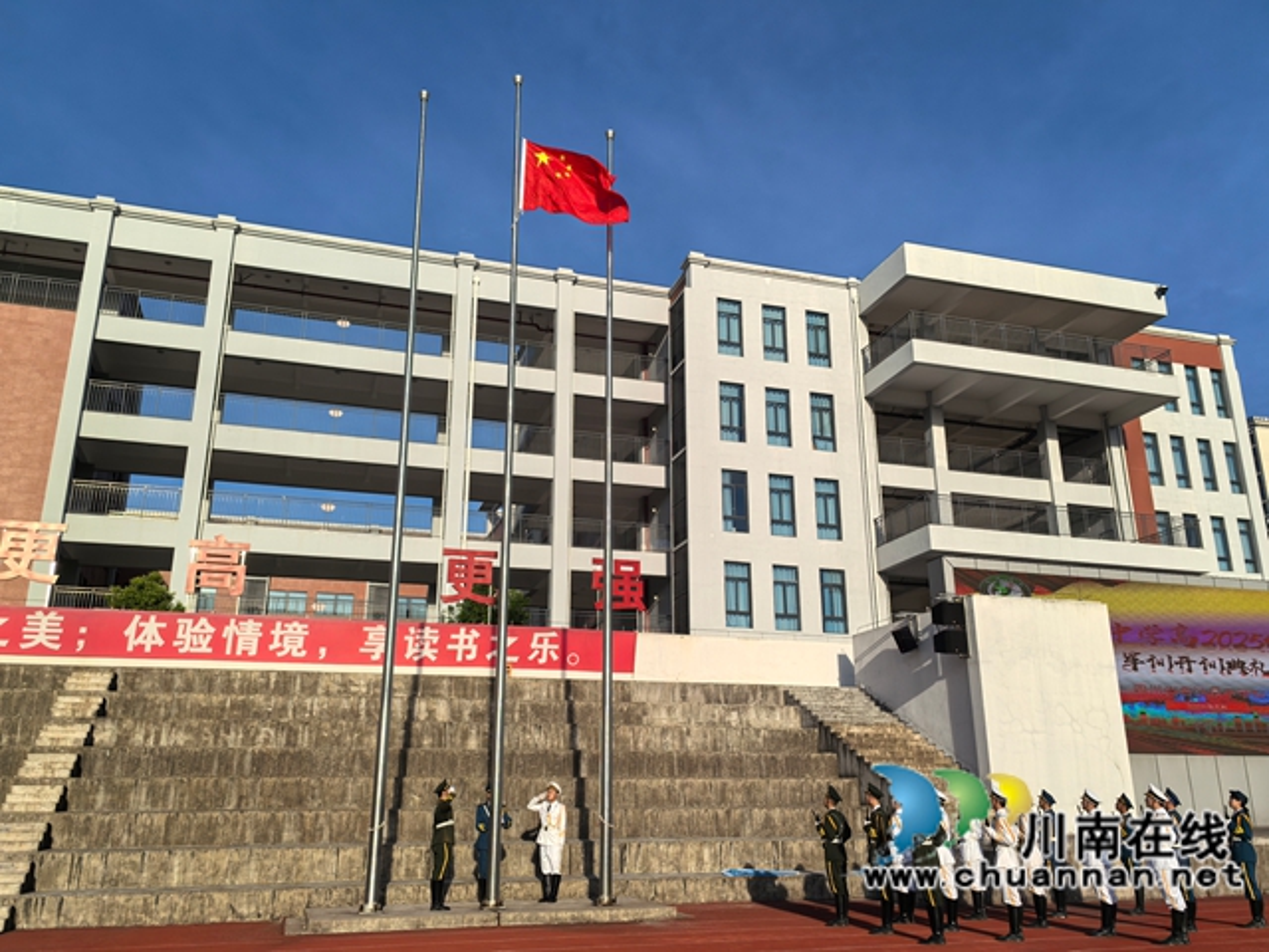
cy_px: 476
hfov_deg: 61.7
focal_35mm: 29
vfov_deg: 48.2
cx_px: 634
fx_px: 1063
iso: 50
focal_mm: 5.75
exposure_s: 1/4202
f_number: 2
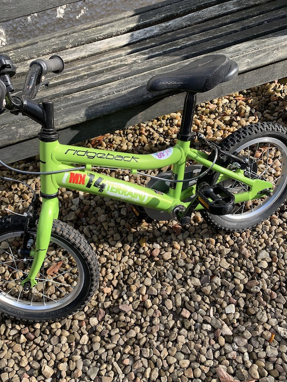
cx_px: 134
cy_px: 183
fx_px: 310
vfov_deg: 63.4
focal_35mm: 28
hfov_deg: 49.7
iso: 25
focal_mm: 4.25
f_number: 1.8
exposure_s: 1/594
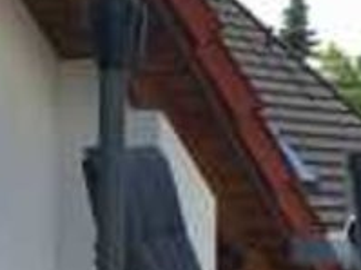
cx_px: -44
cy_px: 297
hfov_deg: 11.1
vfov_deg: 8.4
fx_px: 1824
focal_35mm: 175
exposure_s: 1/860
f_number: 2.2
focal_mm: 4.15
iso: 32
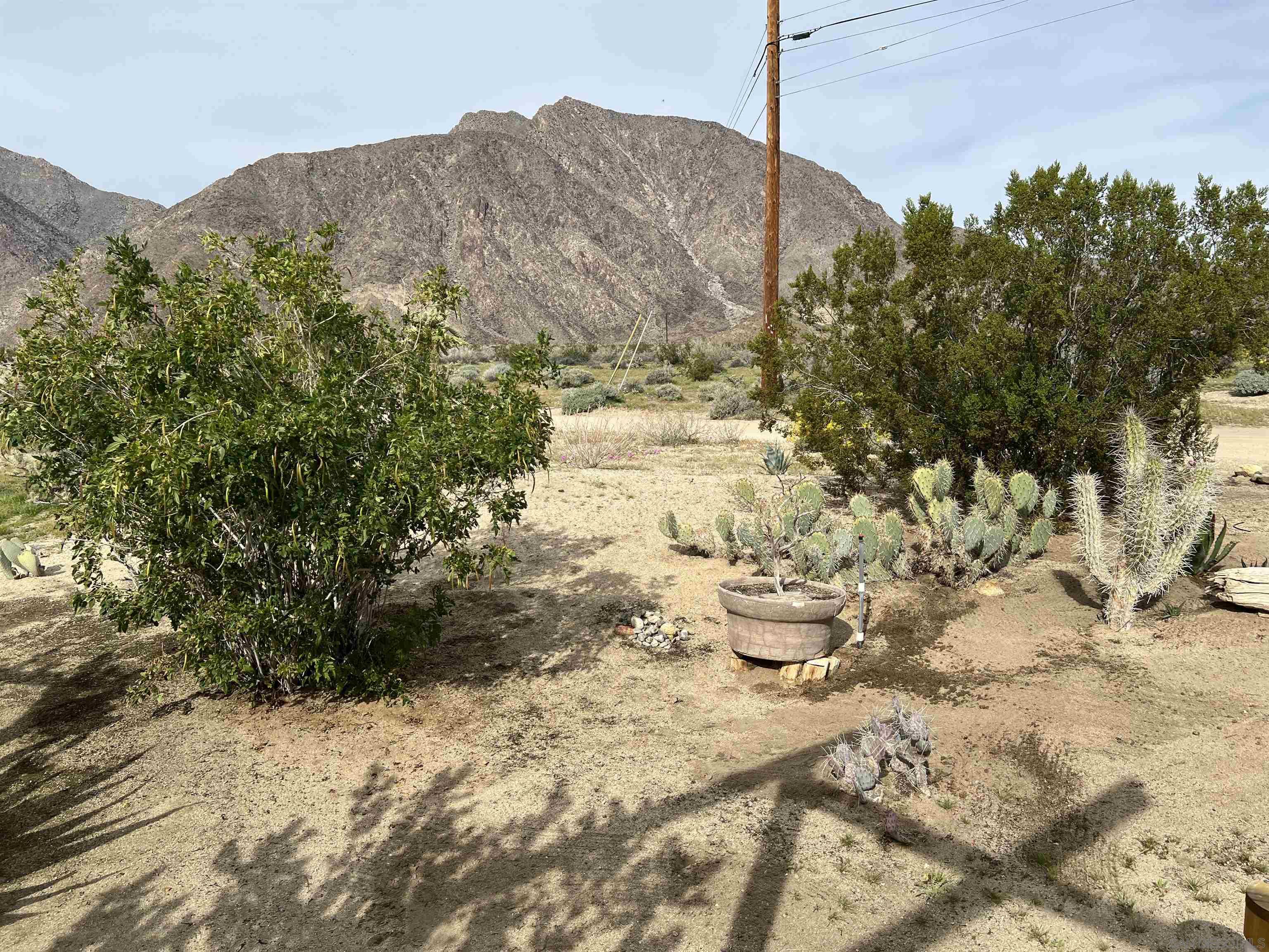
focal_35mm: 26
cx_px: 634
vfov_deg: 53.1
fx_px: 953
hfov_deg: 67.3
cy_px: 476
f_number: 1.5
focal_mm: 5.7
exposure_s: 1/4444
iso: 50
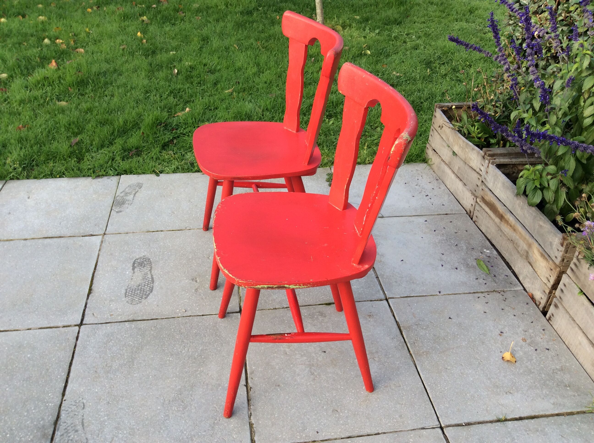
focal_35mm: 32
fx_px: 548
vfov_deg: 44.1
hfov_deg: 56.9
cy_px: 222
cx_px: 297
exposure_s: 1/296
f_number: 2.4
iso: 32
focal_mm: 3.3
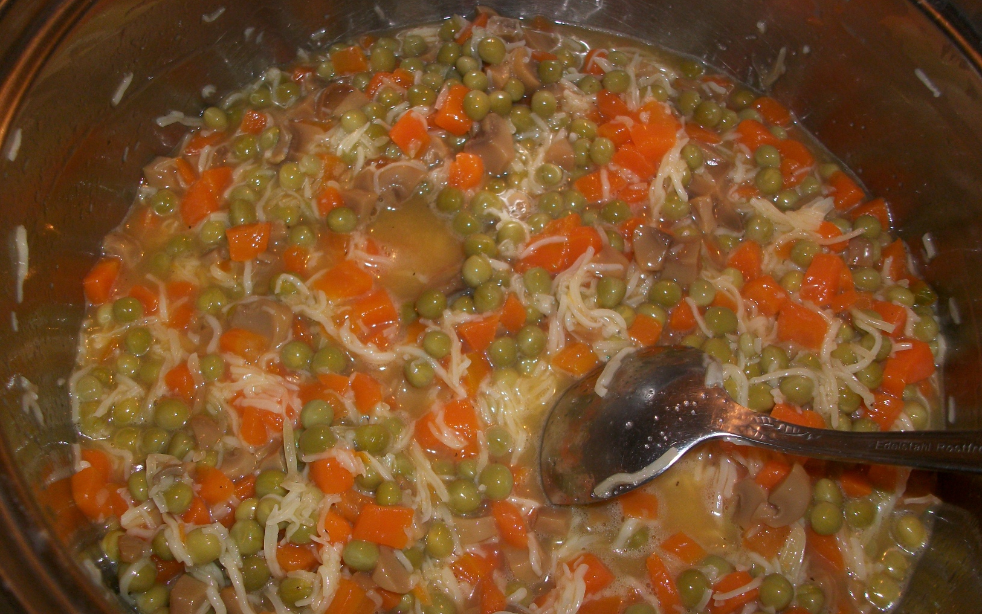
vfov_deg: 38.3
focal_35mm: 33
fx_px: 883
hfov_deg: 58.1
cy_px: 334
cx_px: 493
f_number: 2.9
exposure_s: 1/40
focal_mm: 5.7
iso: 125
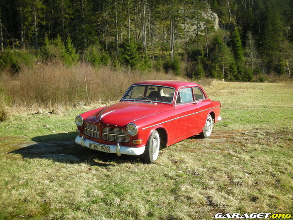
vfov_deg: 40.7
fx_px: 296
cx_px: 146
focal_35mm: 35
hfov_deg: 52.6
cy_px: 110
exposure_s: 1/350
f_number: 2.8
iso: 50
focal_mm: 5.8
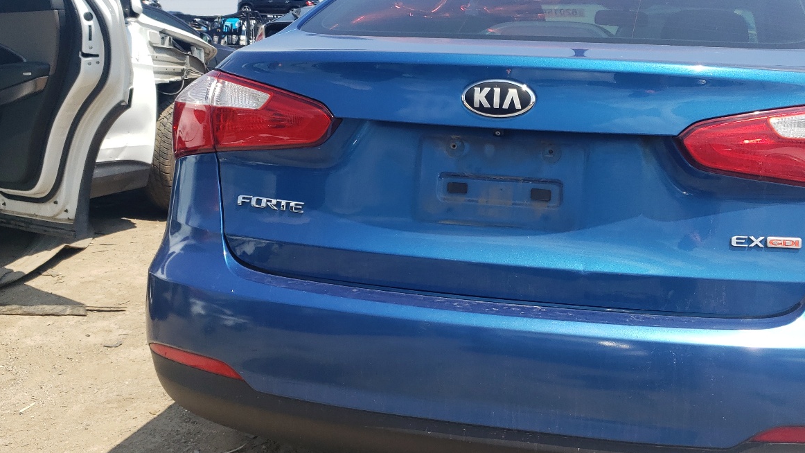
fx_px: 833
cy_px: 194
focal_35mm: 39
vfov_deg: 30.4
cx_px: 505
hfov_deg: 51.1
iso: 50
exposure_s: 1/2000
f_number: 1.5
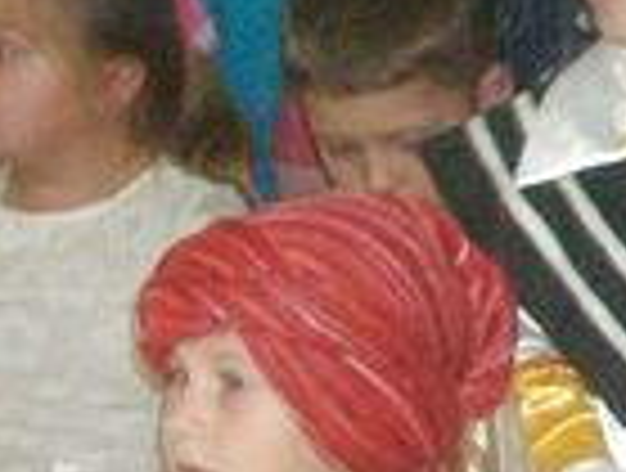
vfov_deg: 4.9
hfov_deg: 6.0
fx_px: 5530
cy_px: 261
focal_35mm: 305
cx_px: 1833
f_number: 3.6
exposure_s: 1/63.2
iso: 320
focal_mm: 8.8
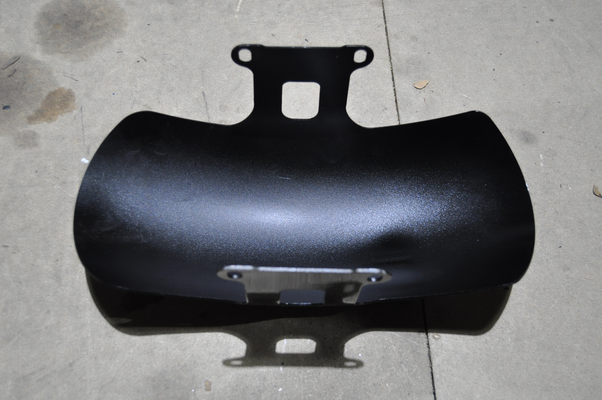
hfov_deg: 51.9
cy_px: 201
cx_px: 306
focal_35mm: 37
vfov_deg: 35.9
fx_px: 618
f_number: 3.8
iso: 800
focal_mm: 24
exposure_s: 1/60
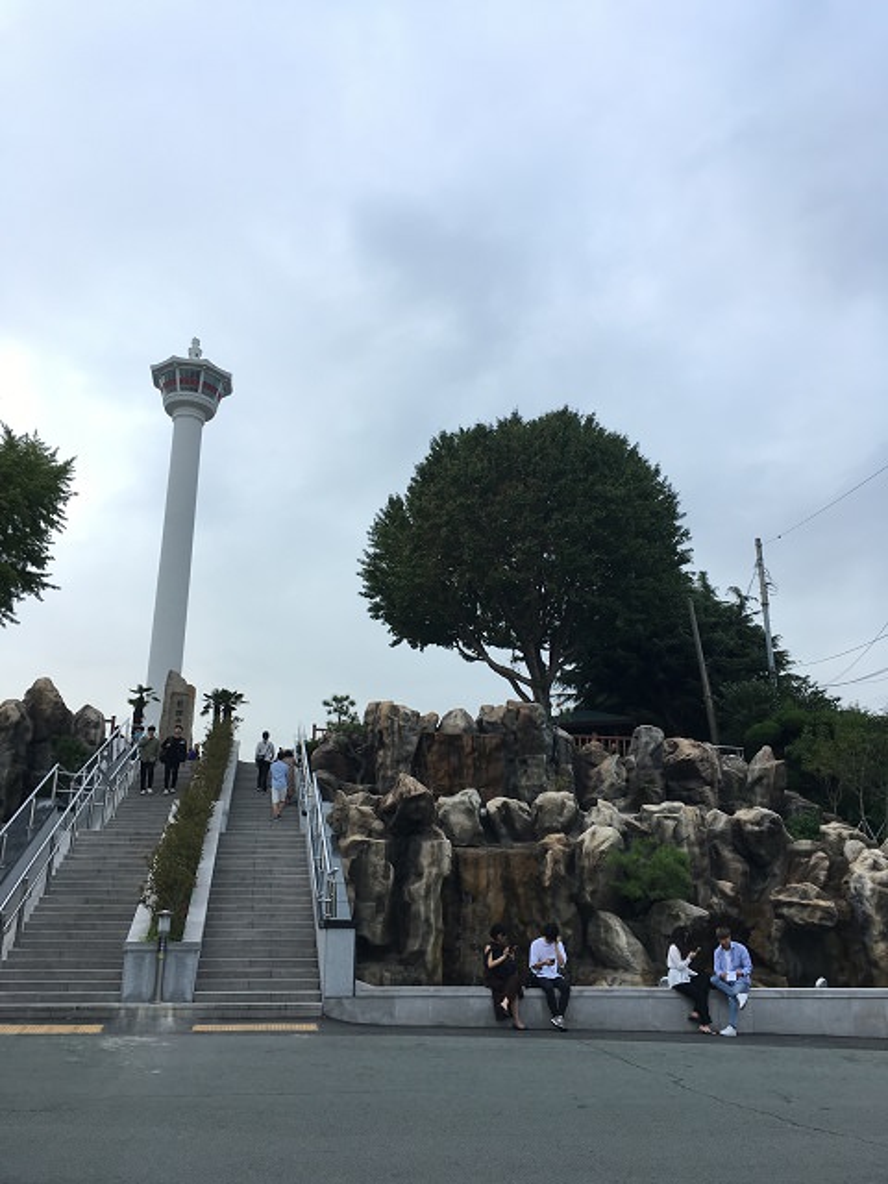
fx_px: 992
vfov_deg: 61.7
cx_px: 444
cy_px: 592
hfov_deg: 48.2
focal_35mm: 29
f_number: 2.2
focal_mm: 4.15
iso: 25
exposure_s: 1/169
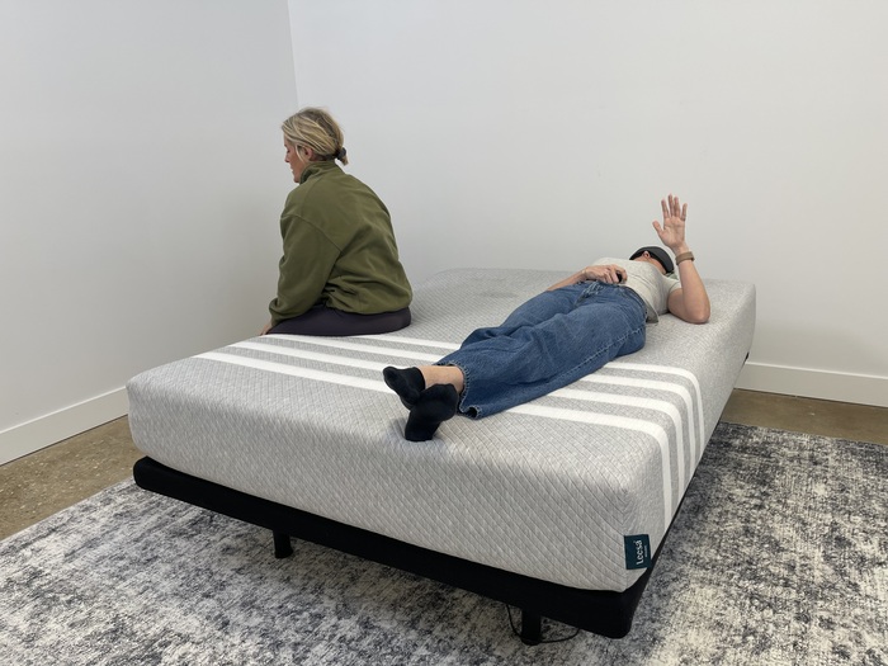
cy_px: 333
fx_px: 641
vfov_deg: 54.9
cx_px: 444
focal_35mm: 25
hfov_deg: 69.4
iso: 40
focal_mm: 5.1
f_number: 1.6
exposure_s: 1/120
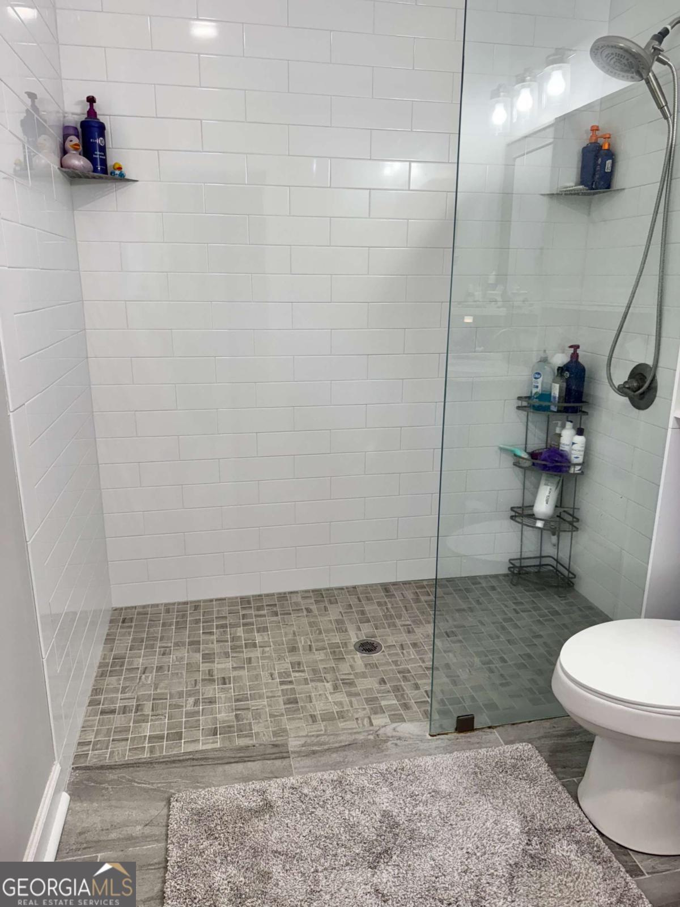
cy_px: 454
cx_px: 340
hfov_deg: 56.8
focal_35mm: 24
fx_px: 629
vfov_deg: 71.6
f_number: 1.78
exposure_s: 1/120
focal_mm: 6.76
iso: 125
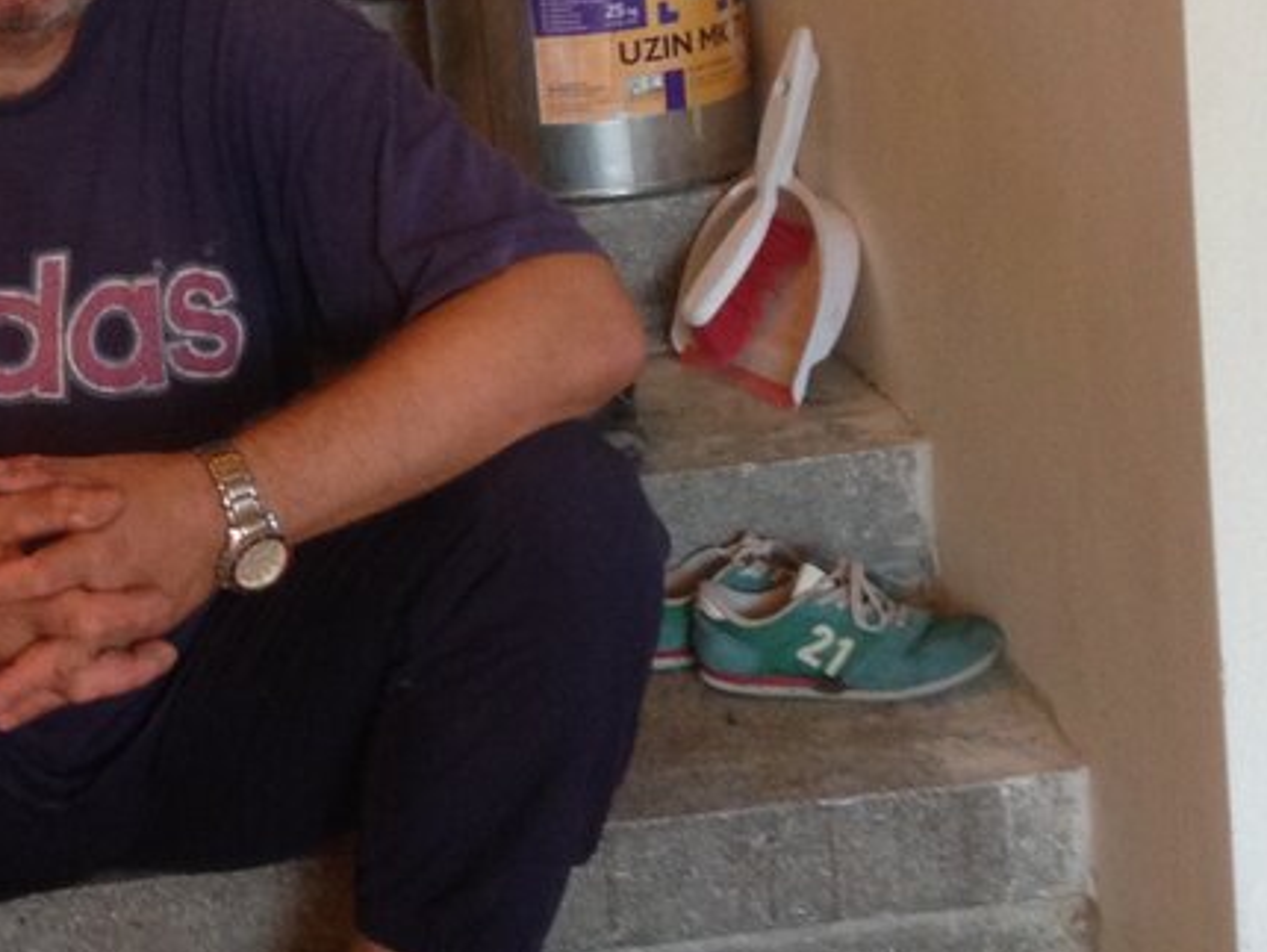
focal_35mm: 92
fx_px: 3369
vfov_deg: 15.9
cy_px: 83
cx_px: -97
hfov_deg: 20.4
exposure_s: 1/20
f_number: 2.4
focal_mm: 4.12
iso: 160
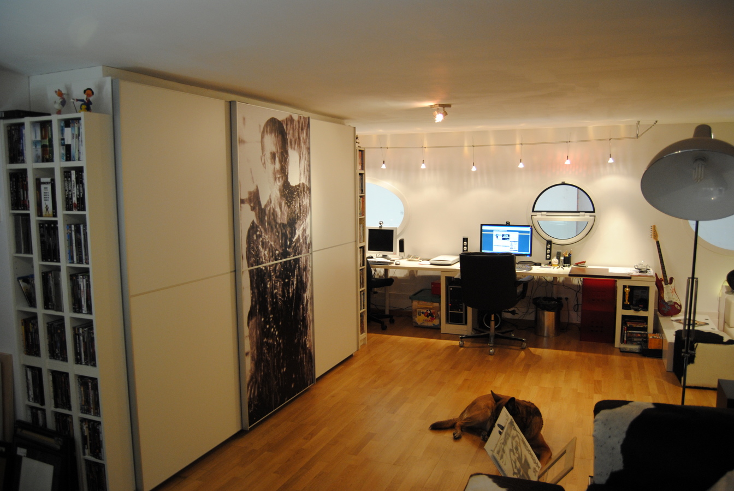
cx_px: 367
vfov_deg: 48.1
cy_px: 246
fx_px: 551
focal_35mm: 27
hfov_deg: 67.3
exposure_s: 1/30
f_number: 3.5
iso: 400
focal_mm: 18
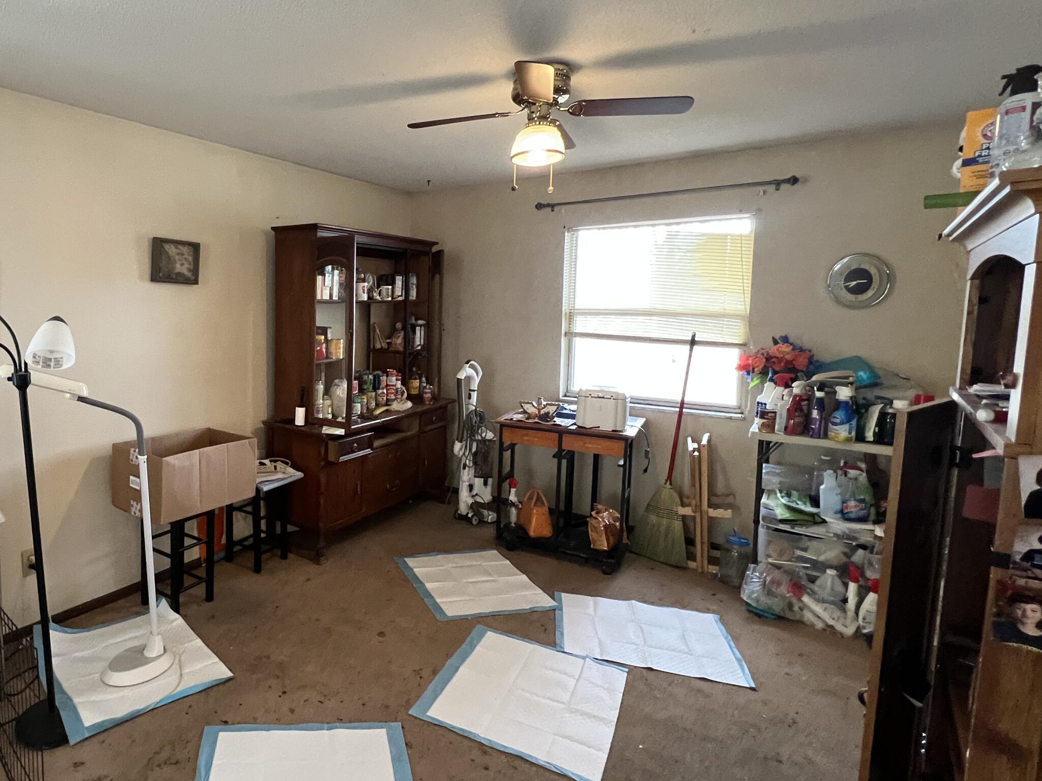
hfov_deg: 81.1
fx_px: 572
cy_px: 368
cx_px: 327
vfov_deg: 68.6
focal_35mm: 19
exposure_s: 1/60
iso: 500
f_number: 1.8
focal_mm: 1.57
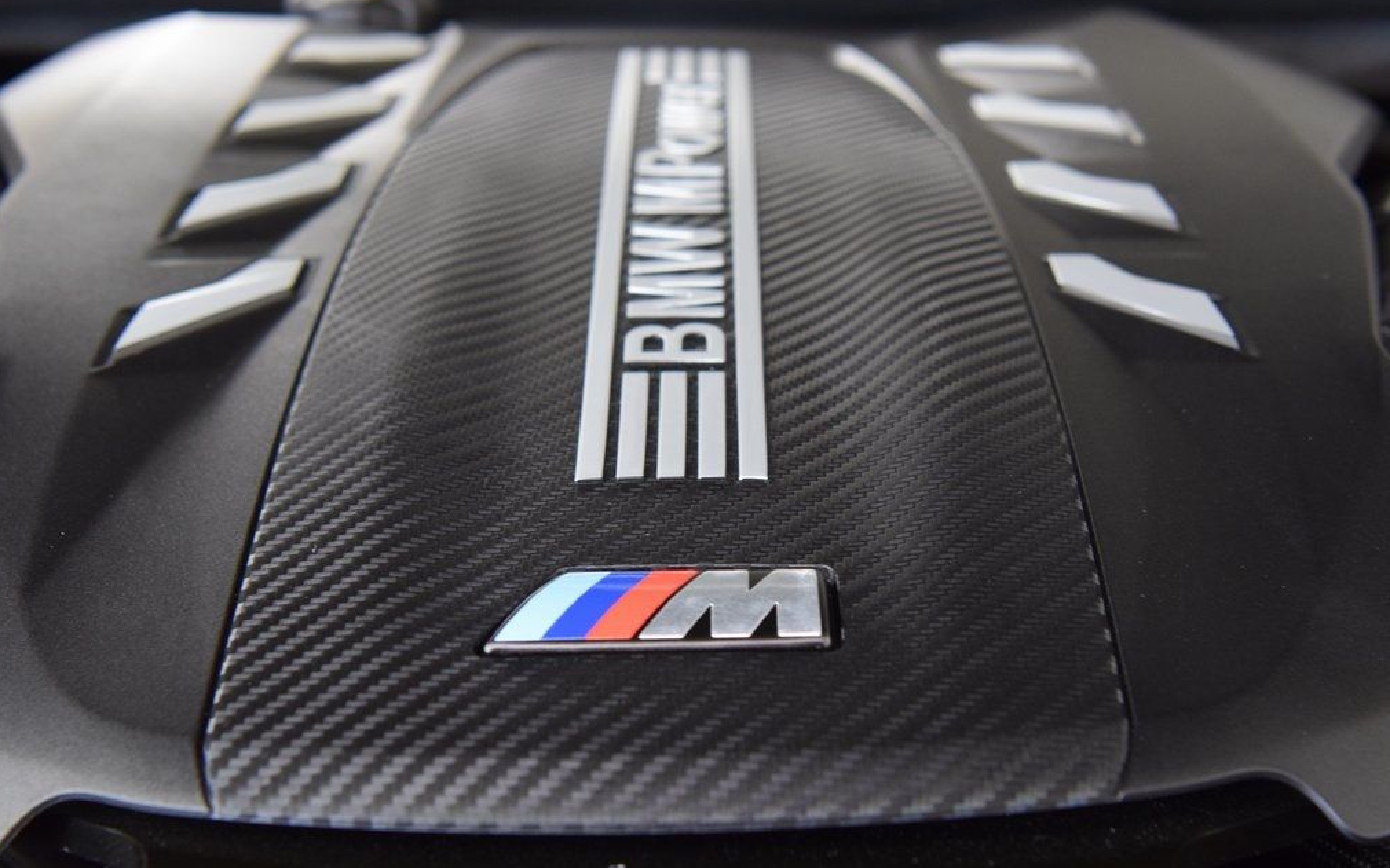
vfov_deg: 20.9
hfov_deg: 33.0
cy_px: 460
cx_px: 696
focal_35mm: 62
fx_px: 2348
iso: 1600
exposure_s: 1/15
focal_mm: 40
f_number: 5
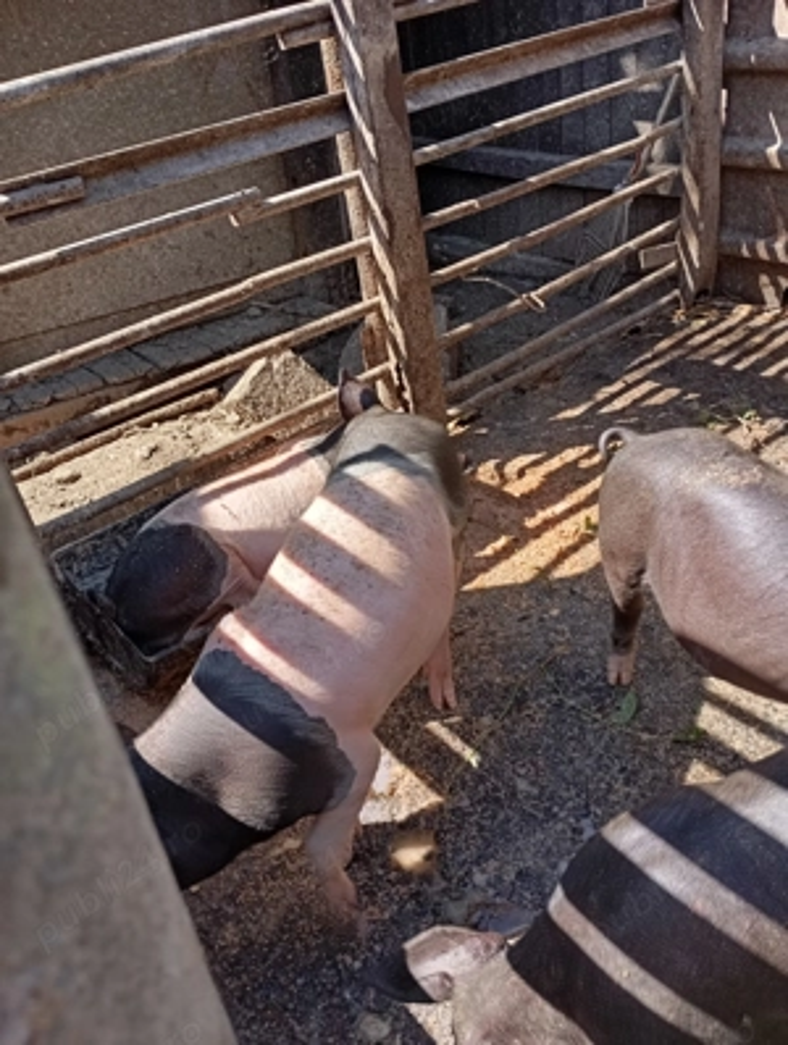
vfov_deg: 63.4
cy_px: 522
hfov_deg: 49.9
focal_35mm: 28
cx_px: 394
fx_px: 847
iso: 100
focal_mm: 4.27
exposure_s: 1/117
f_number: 1.8
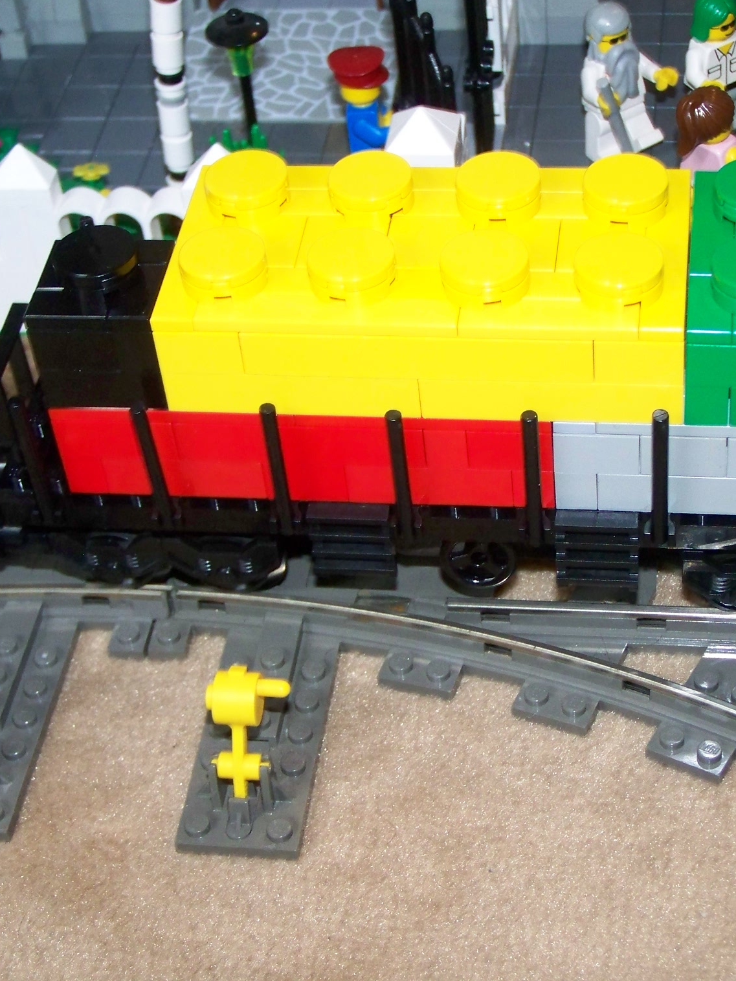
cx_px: 477
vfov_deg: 25.3
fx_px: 2183
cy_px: 485
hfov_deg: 19.1
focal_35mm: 77
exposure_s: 1/30
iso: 200
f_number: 3.2
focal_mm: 9.4
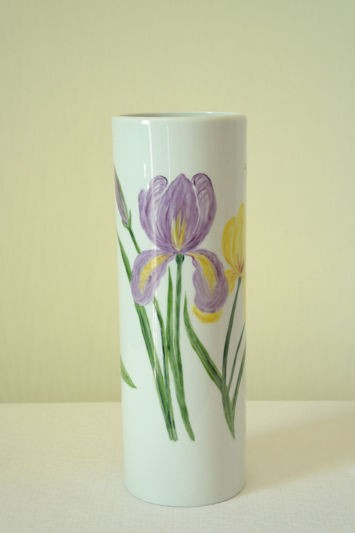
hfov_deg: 19.7
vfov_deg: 29.2
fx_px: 1021
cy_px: 266
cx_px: 178
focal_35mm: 69
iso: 800
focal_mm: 45
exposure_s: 1/30
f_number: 5.6
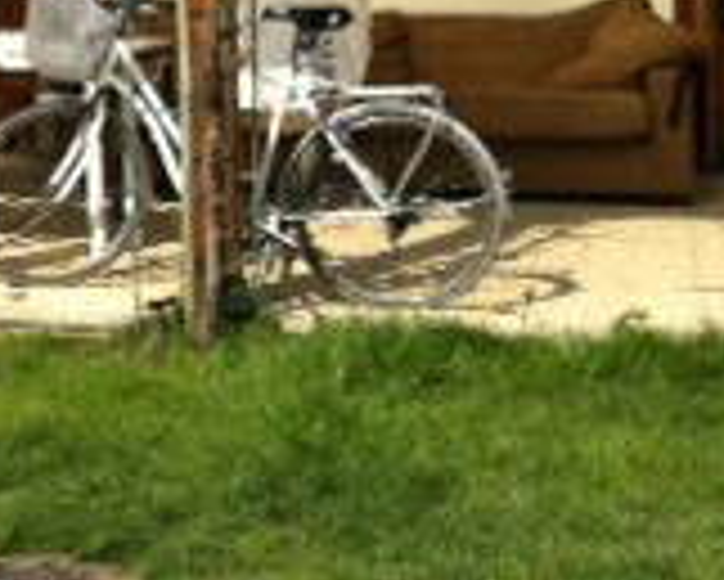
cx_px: -497
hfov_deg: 13.1
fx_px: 2894
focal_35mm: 135
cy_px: -139
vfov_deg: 11.2
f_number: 2.8
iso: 80
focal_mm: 3.85
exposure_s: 1/914
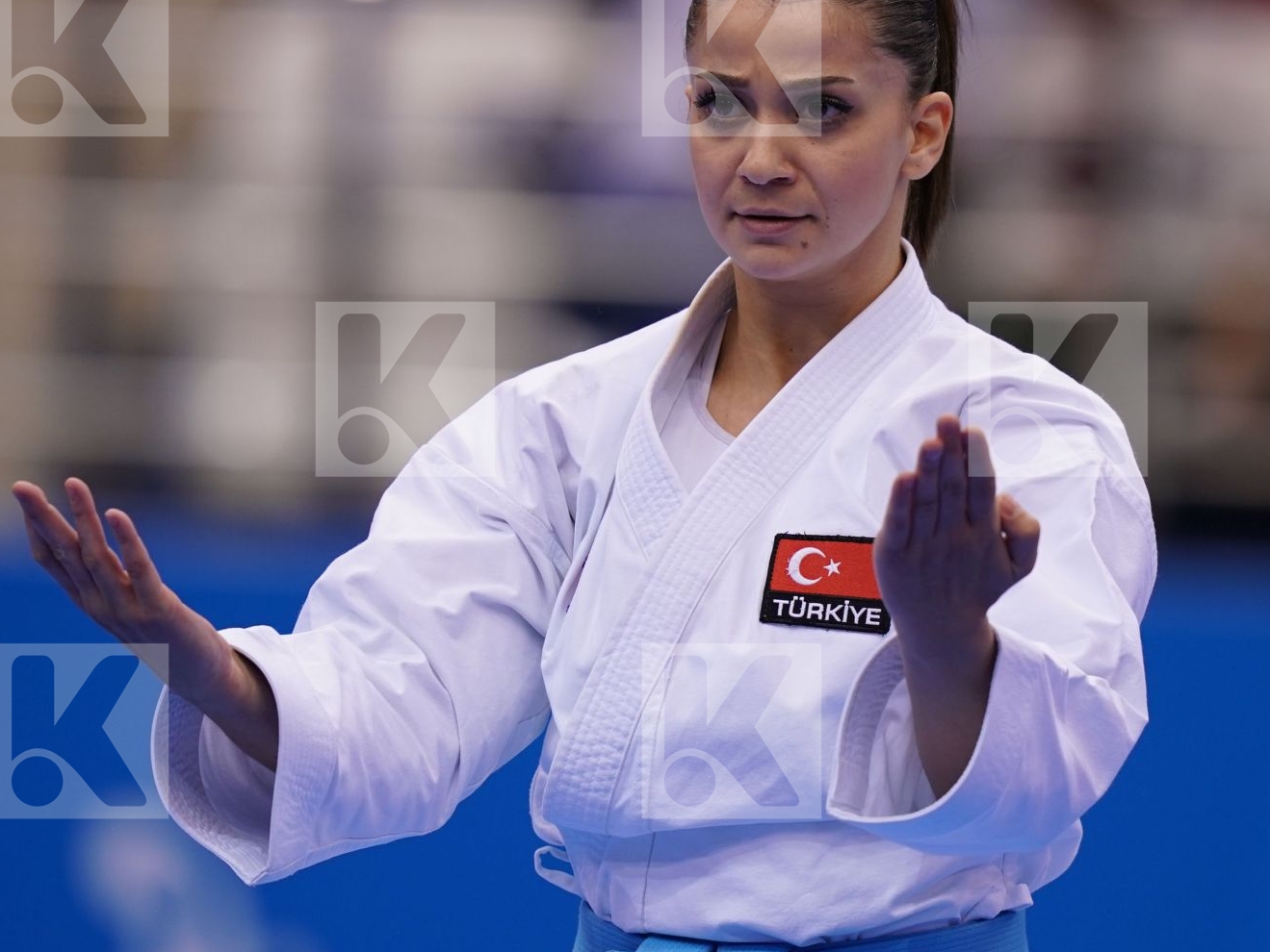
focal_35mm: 787
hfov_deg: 2.5
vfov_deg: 1.9
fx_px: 28882
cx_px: 732
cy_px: 389
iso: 500
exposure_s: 1/500
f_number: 2.8
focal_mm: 400
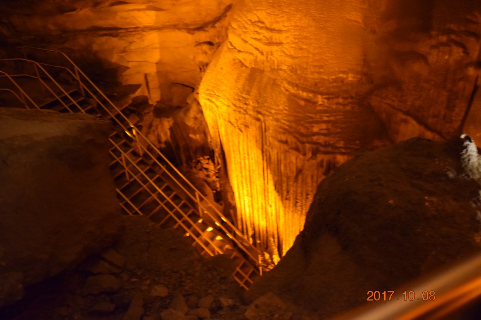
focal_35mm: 27
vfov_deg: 47.9
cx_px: 240
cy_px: 160
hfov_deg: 67.4
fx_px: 361
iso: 6400
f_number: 3.5
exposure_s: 1/4
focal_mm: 18
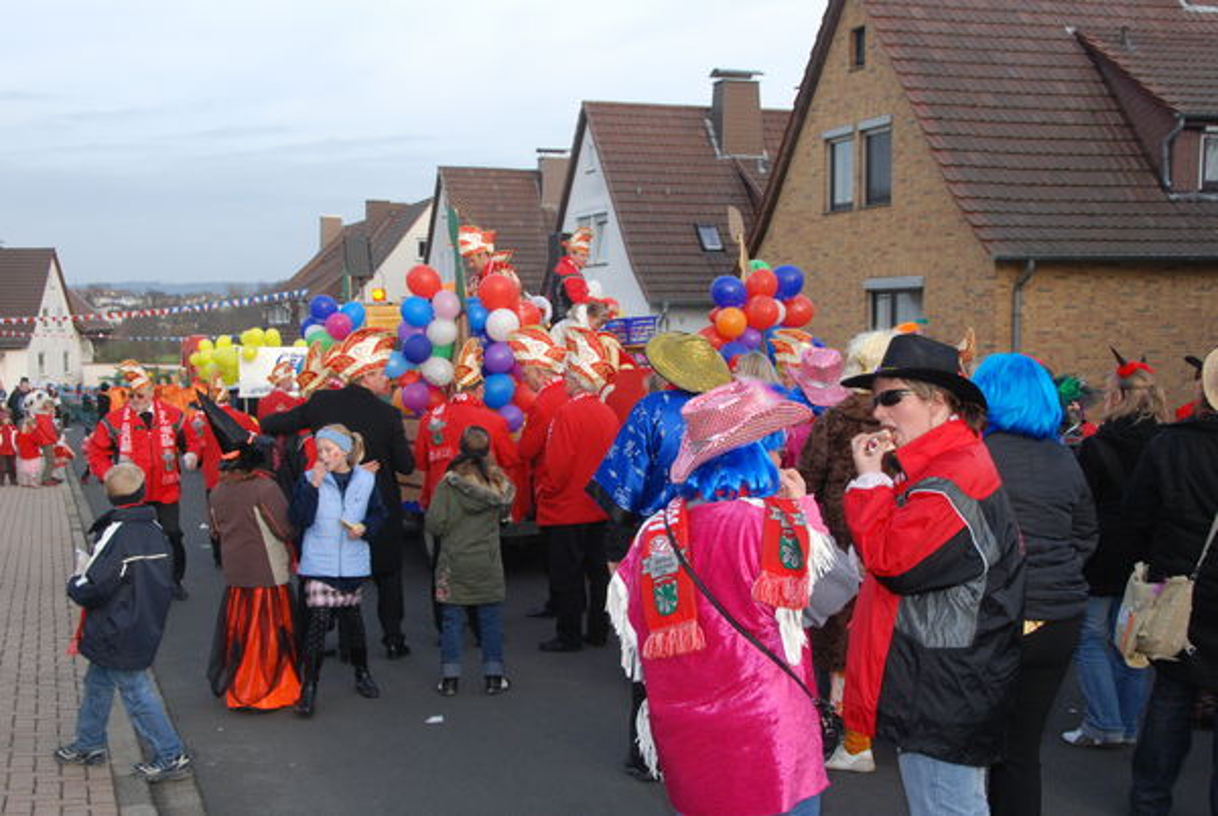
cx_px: 609
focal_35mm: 44
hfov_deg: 44.9
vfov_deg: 30.9
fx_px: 1474
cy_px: 408
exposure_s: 1/200
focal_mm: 29
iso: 400
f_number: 7.1
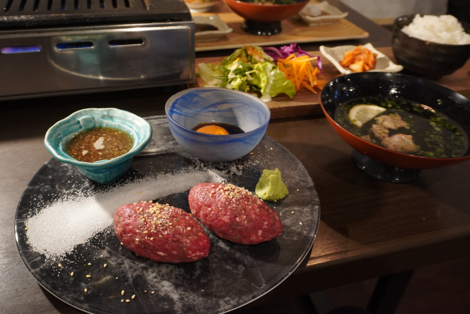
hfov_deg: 61.9
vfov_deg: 43.7
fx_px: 392
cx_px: 235
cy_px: 157
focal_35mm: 30
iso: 1600
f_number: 6.3
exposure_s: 1/10
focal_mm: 20
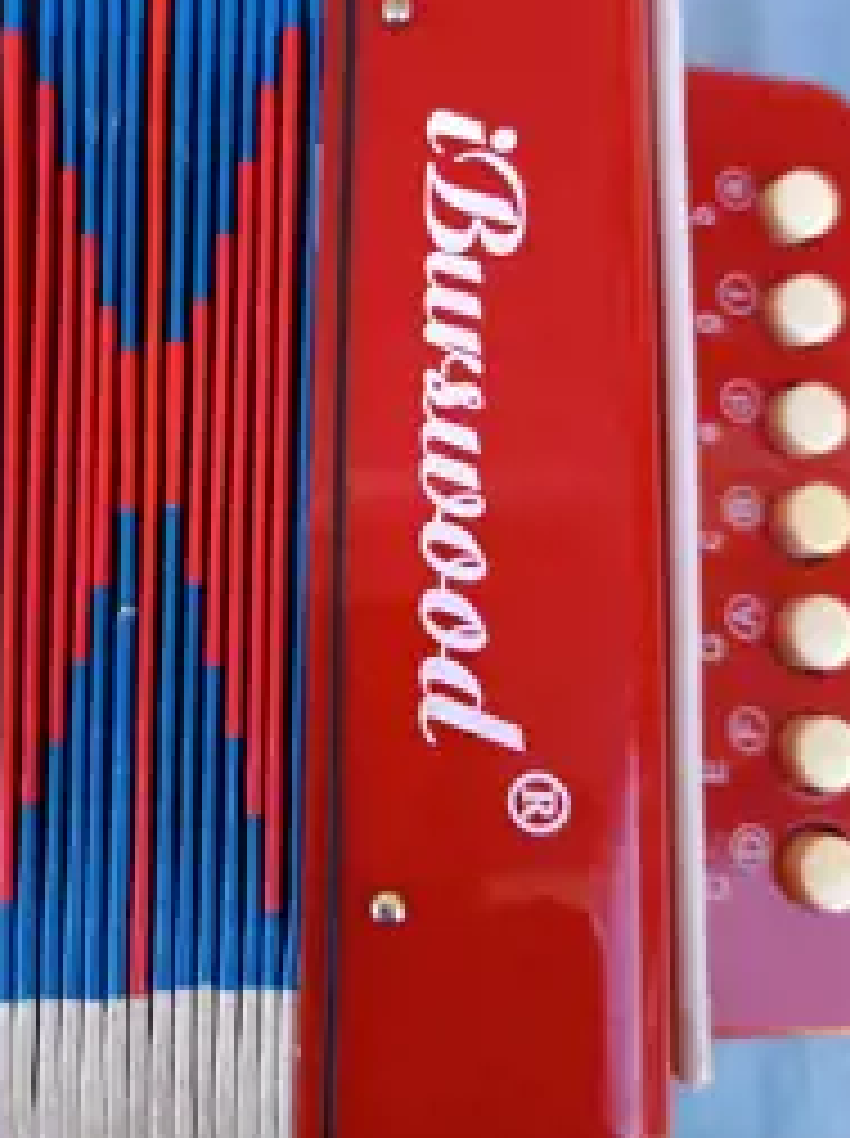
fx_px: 1247
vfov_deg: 48.6
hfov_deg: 36.7
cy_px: 432
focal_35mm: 38
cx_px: 202
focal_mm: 5.31
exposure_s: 1/50
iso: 83
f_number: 1.7
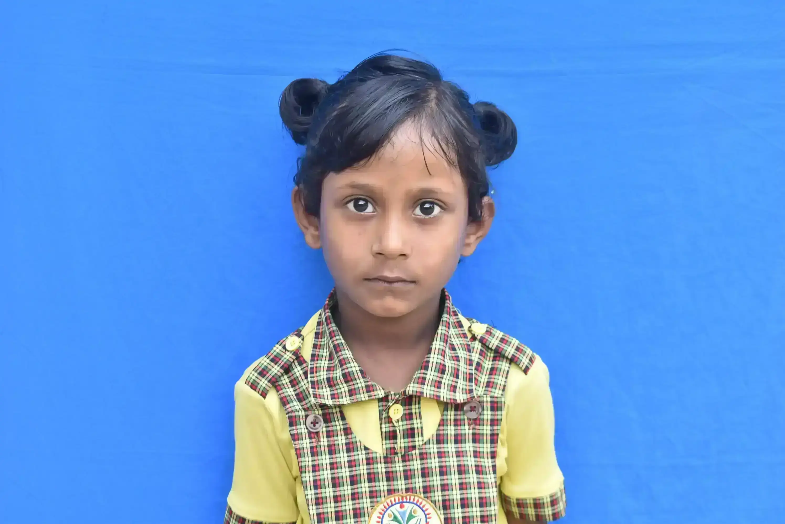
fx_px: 1571
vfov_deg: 19.0
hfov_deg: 28.1
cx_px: 392
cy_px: 262
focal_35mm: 72
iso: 500
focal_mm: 48
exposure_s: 1/80
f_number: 6.3
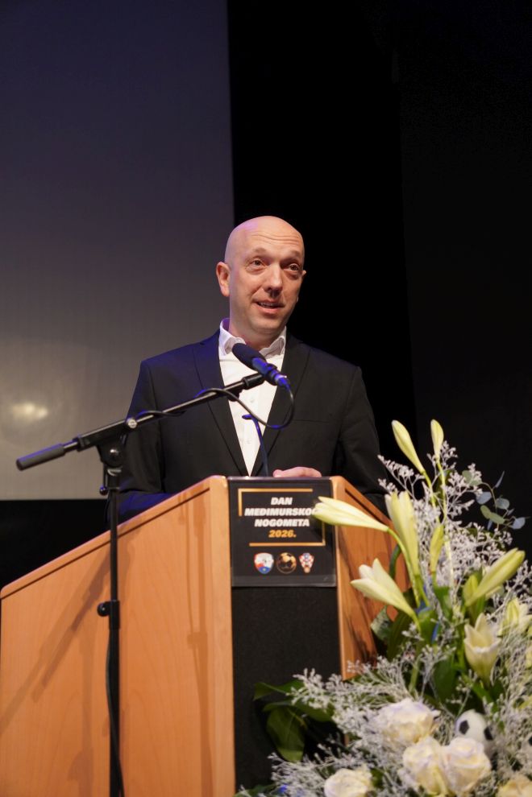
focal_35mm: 75
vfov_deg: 27.0
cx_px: 266
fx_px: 1662
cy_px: 398
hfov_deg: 18.2
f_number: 2.8
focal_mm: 50
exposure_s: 1/100
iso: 1250
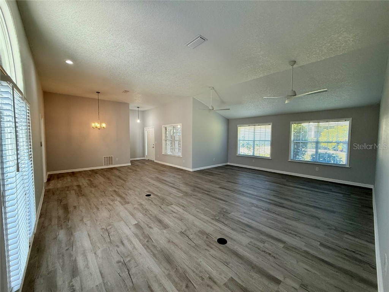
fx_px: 157
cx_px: 194
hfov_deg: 102.1
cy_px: 146
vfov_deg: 85.7
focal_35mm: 14
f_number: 2.2
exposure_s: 1/120
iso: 160
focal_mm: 2.22
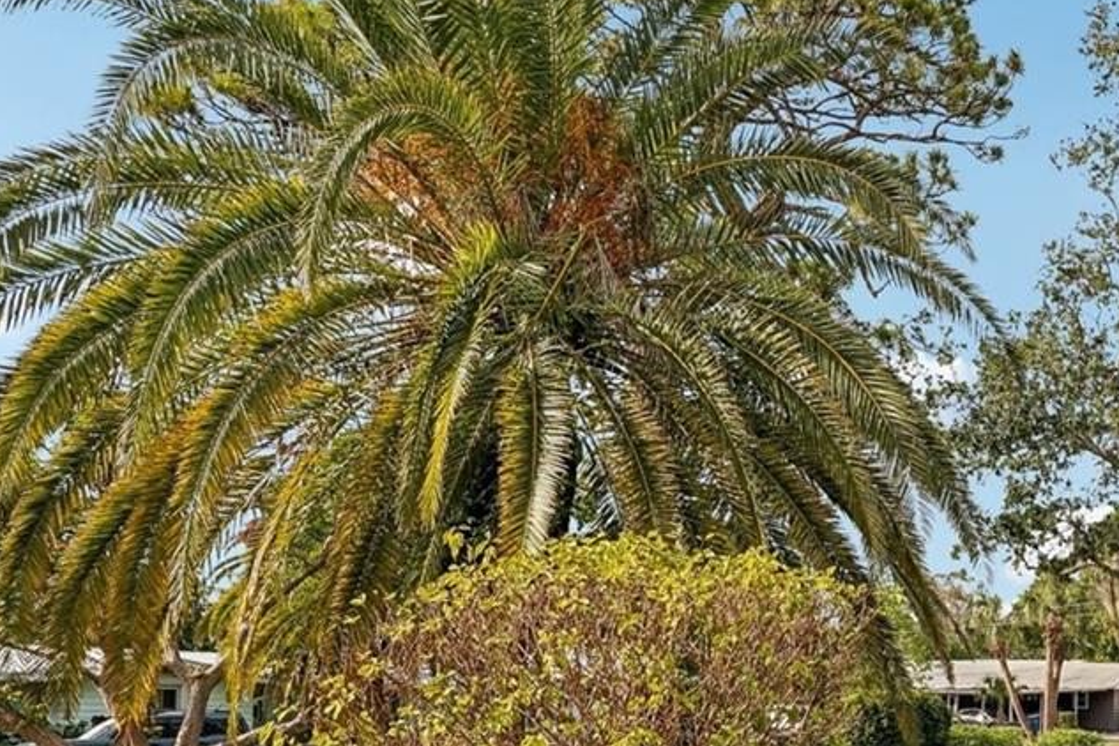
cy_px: 672
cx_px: 1181
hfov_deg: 36.0
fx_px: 1492
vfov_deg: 27.1
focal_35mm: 48
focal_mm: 19
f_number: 8
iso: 400
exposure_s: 1/500
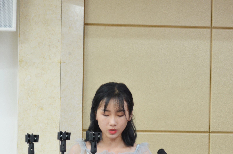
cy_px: 113
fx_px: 801
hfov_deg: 16.5
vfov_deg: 11.0
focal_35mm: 124
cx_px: 132
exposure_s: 1/10
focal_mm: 46
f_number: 5.3
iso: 400
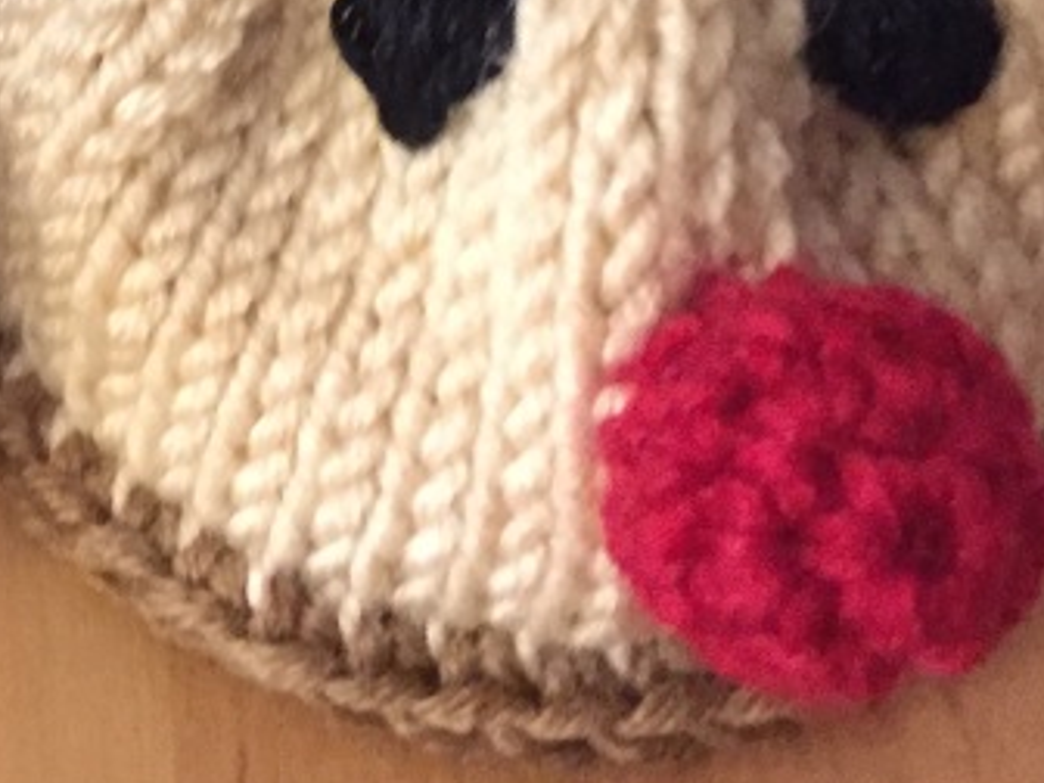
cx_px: -300
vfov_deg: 15.1
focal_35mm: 92
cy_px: -320
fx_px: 2775
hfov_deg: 19.7
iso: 400
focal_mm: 4.15
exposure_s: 1/17
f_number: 2.2
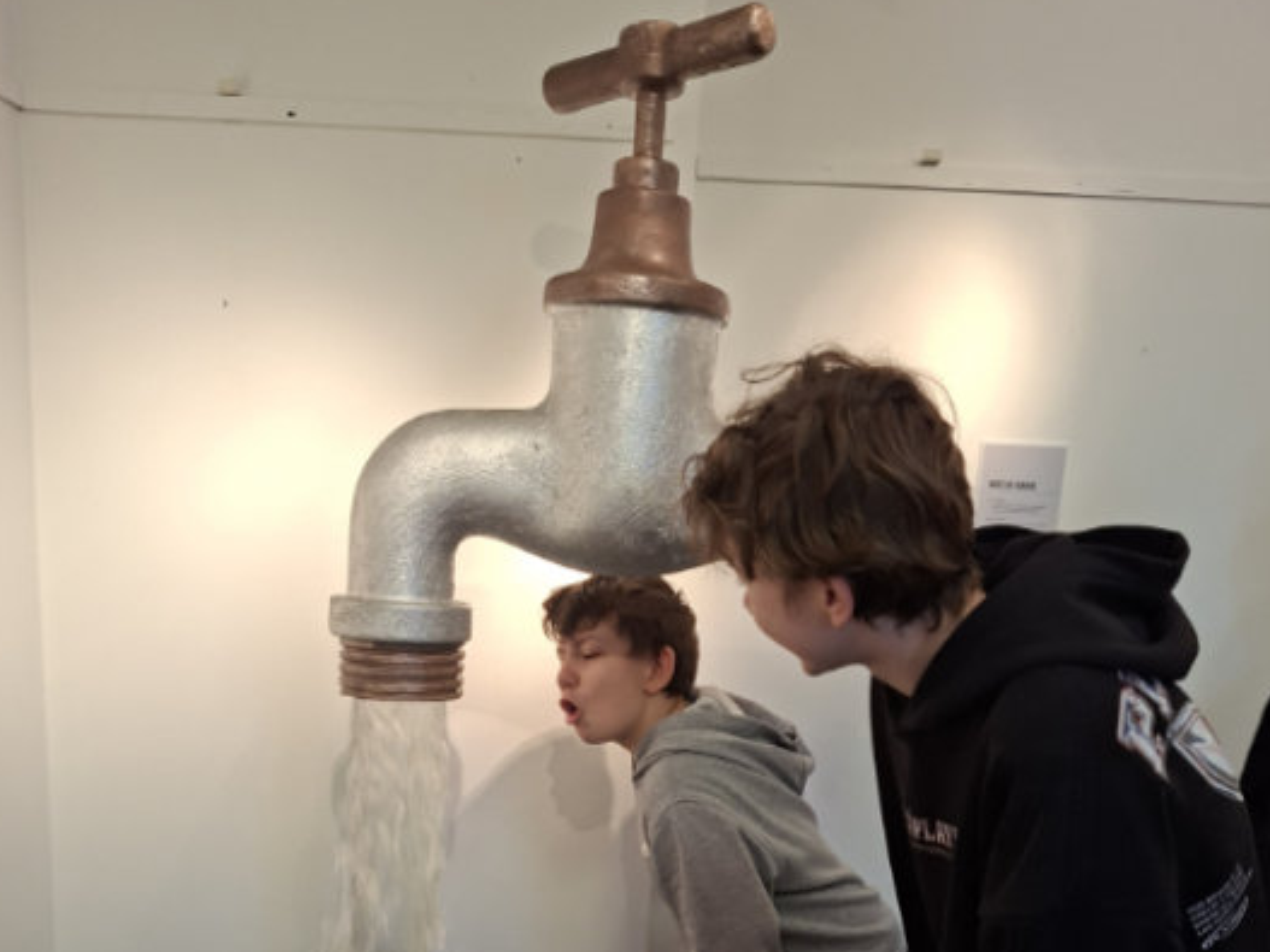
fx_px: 880
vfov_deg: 56.8
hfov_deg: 71.6
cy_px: 482
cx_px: 627
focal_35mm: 24
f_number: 1.8
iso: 125
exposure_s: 1/100
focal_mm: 5.5
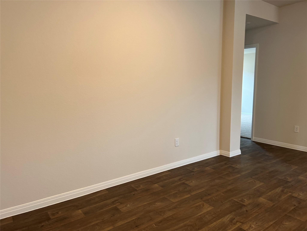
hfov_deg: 67.3
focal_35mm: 26
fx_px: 231
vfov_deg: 53.1
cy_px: 116
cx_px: 154
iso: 100
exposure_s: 1/60
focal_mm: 5.7
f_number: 1.5
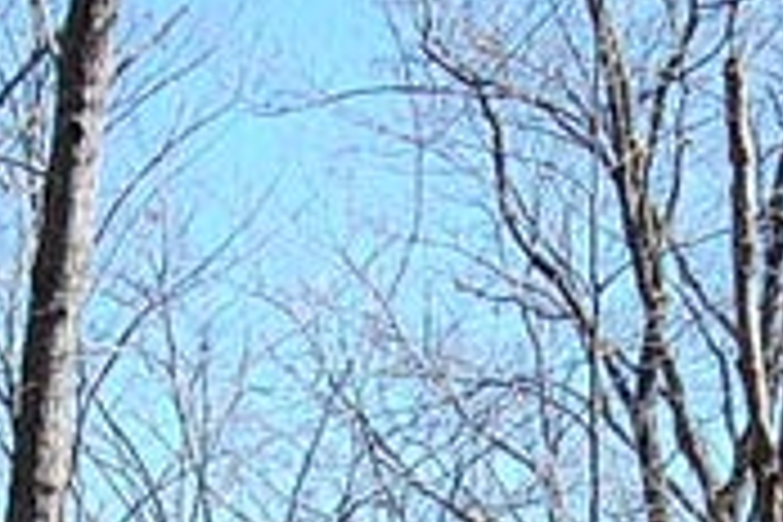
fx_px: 3431
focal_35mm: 158
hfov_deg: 13.0
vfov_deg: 8.4
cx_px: 380
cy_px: 954
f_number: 7.1
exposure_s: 1/200
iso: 200
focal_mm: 19
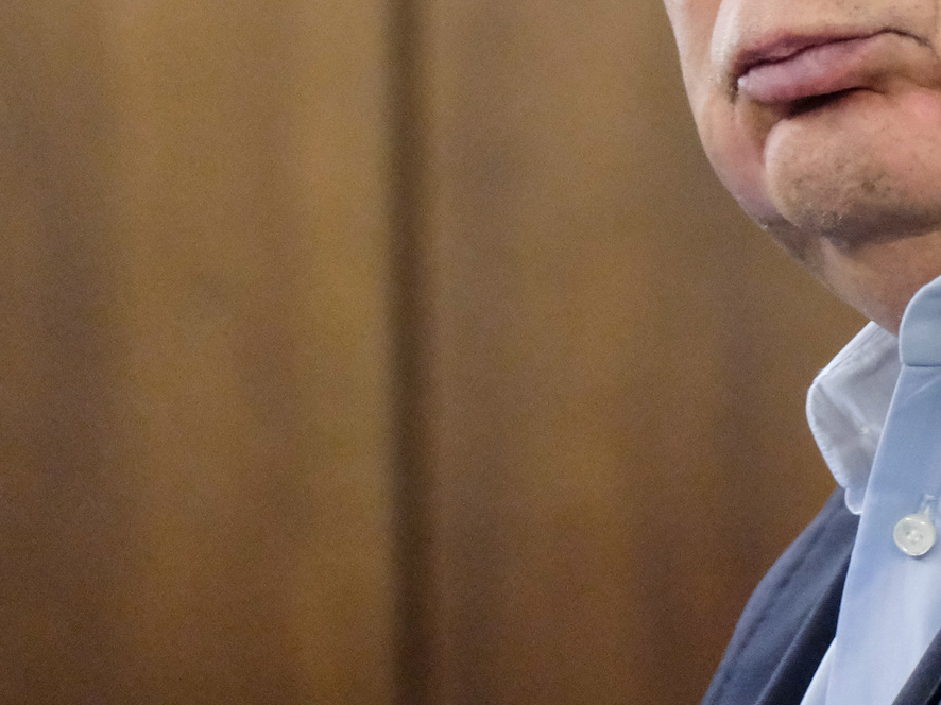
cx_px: 1068
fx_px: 24078
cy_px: -143
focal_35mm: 886
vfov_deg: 1.7
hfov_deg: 2.2
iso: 8000
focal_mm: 226.6
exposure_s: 1/200
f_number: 5
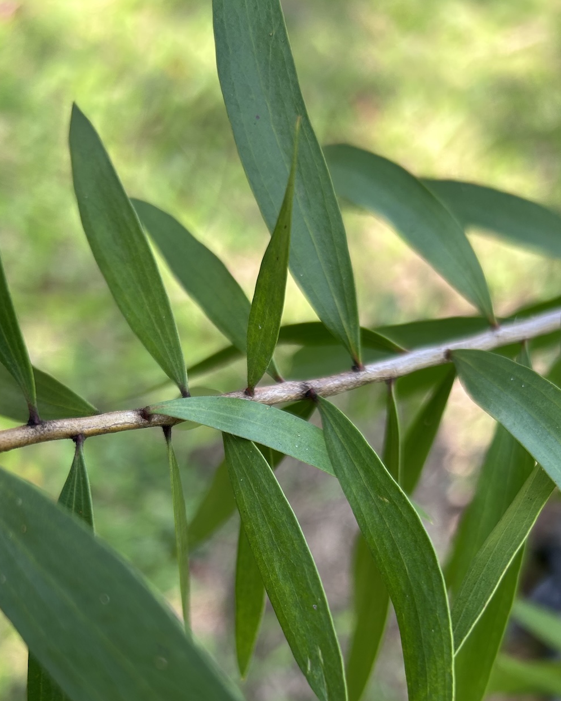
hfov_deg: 37.3
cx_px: 299
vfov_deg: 44.0
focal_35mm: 40
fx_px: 830
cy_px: 543
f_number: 1.5
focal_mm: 5.7
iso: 40
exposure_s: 1/270
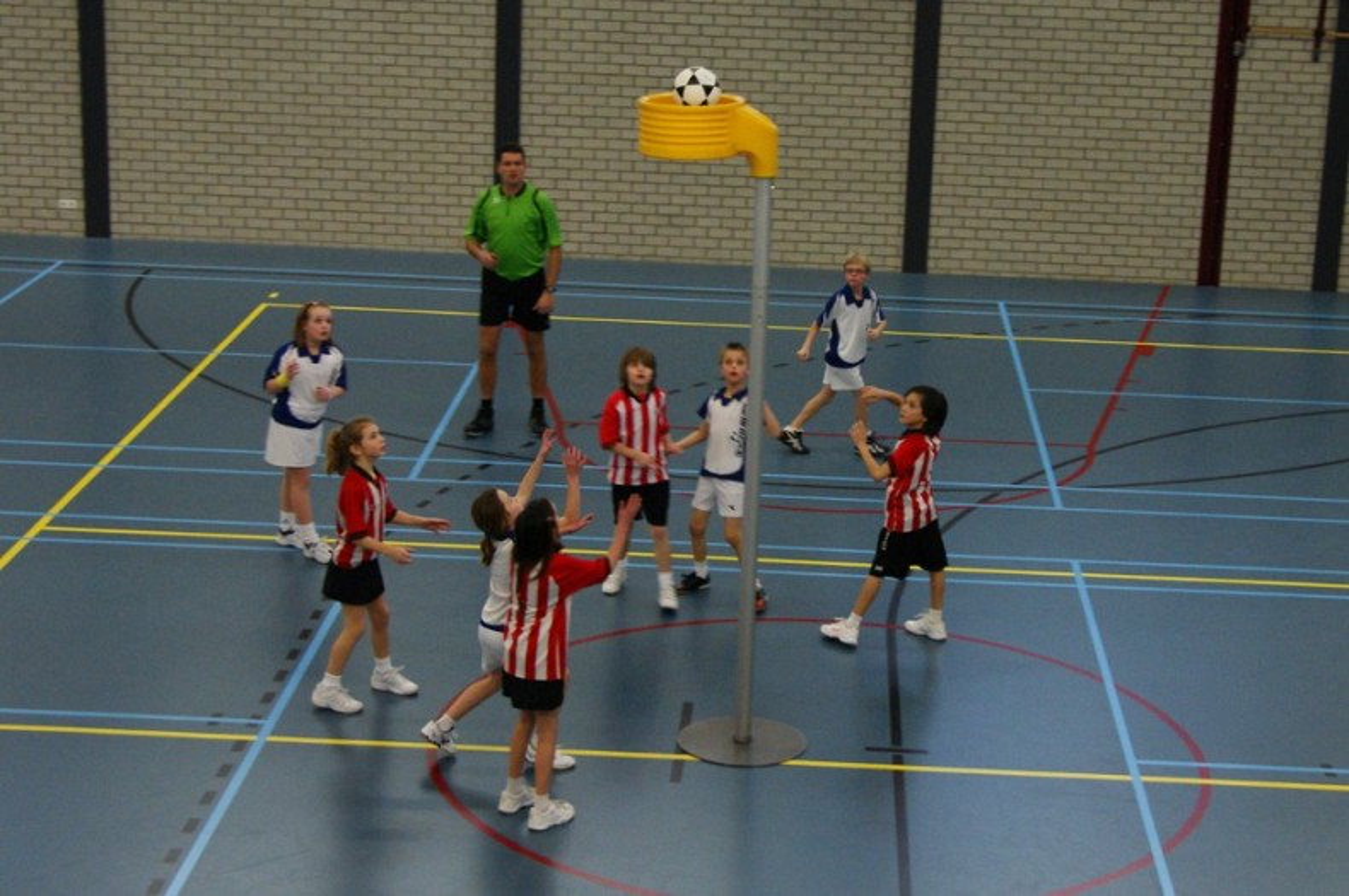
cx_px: 674
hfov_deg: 49.6
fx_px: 1460
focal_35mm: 39
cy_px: 448
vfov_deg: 34.1
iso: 800
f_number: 4.5
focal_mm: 26
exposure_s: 1/100
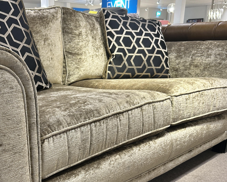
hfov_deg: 40.9
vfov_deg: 33.3
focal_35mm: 44
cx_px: 60
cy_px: 141
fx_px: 296
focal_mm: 5.7
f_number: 1.5
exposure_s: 1/50
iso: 125
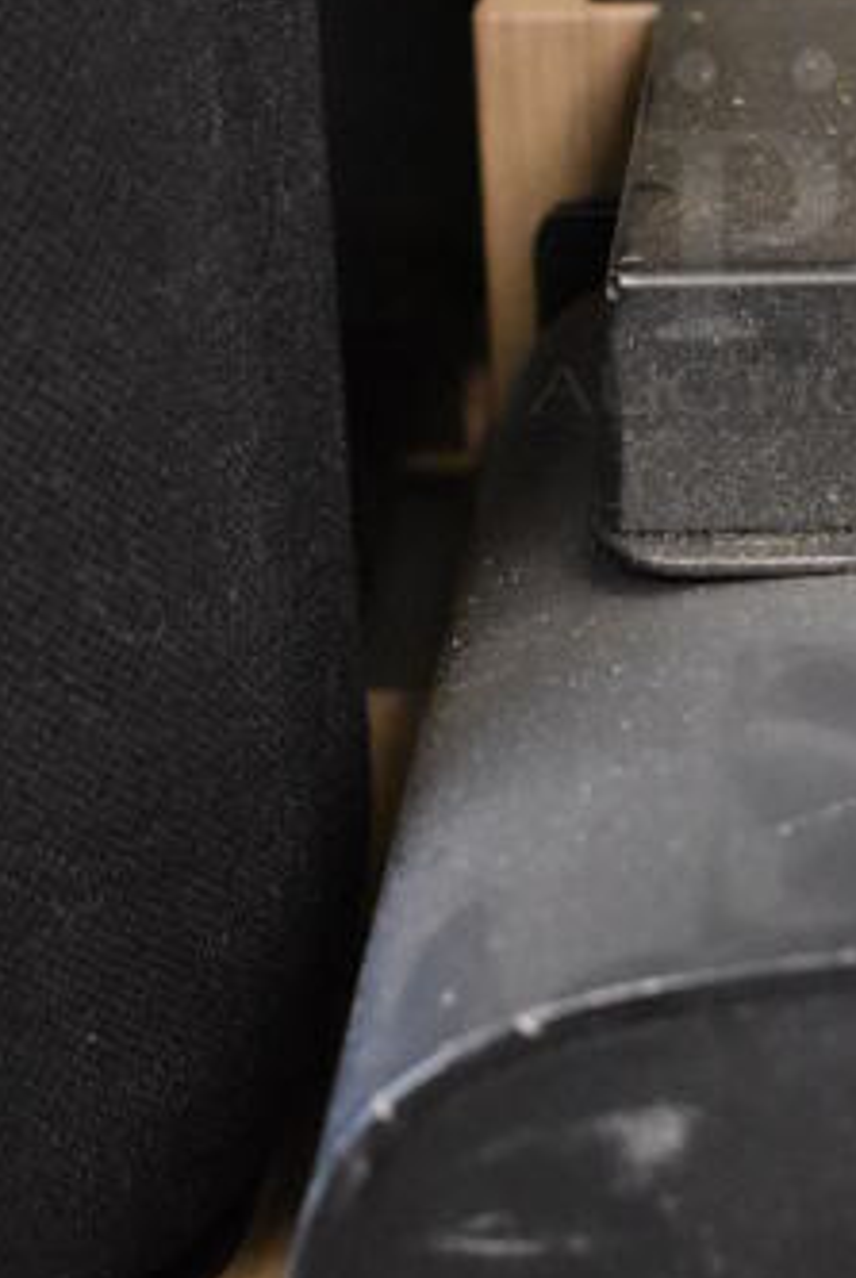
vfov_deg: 26.7
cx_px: 933
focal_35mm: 74
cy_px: 228
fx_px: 2631
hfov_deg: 17.8
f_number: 3.5
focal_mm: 18
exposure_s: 1/125
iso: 5600
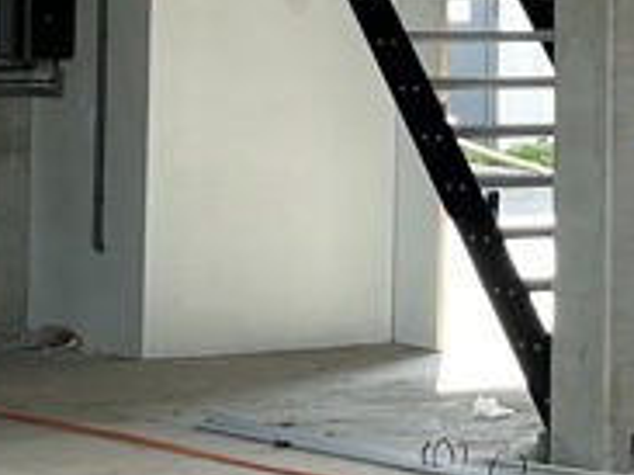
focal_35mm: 194
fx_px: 3551
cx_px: 875
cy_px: -350
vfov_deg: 7.4
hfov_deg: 10.0
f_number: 1.6
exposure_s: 1/321
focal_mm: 5.1
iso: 50
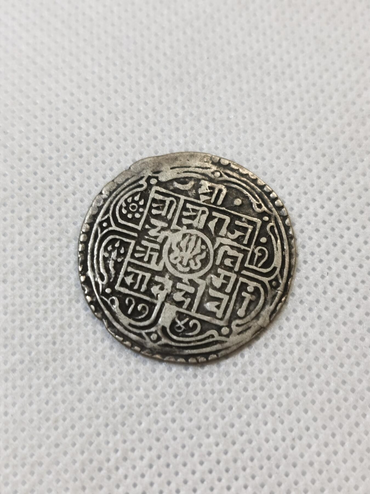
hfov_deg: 27.0
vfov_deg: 35.5
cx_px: 185
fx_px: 770
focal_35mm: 54
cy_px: 247
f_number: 1.6
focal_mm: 5.56
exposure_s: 1/100
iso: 80
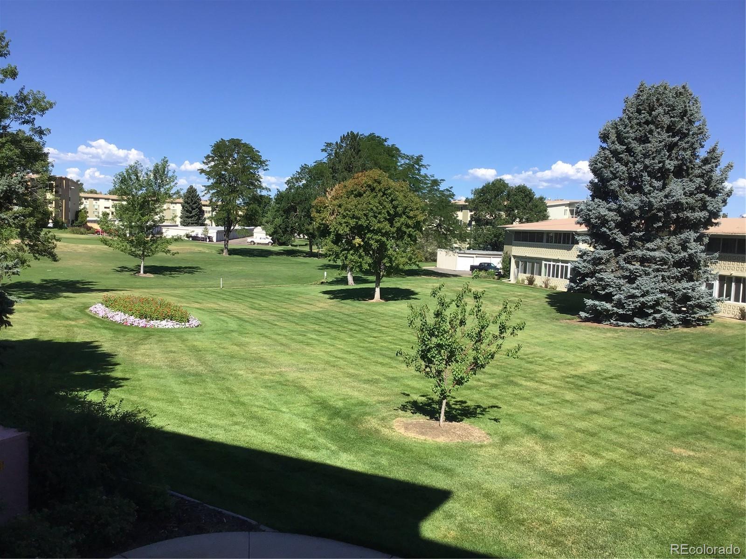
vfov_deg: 45.4
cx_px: 373
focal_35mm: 31
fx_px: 668
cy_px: 280
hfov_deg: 58.4
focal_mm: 3.3
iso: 25
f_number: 2.4
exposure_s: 1/1235
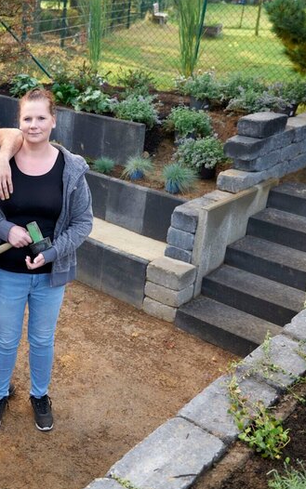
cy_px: 245
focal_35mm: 45
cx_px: -15
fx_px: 600
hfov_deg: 26.7
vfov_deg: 44.4
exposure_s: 1/200
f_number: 2.8
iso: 200
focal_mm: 29
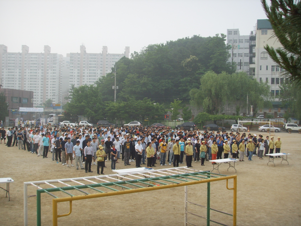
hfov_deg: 47.9
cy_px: 113
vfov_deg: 36.8
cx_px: 150
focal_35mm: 39
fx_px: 339
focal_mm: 6.6
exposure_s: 1/250
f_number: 3.5
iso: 50
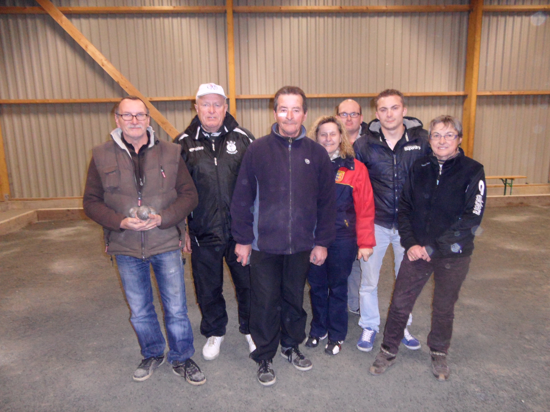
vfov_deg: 56.8
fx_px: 381
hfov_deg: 71.6
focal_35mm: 24
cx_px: 275
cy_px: 206
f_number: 3.2
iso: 480
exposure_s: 1/30
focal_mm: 3.9
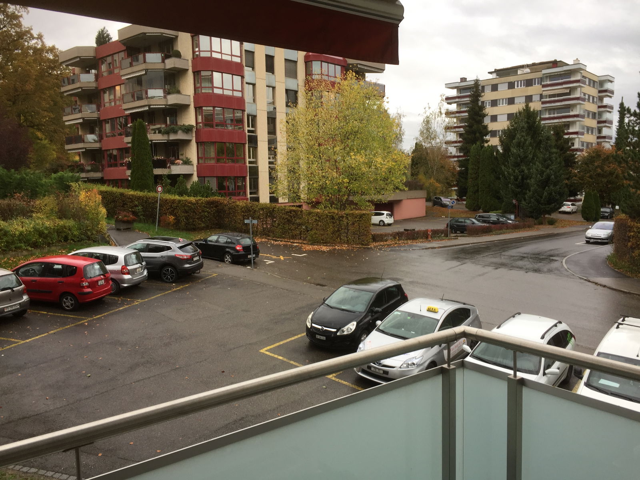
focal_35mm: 29
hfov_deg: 61.7
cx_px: 320
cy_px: 240
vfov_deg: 48.2
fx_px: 536
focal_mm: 4.15
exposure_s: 1/117
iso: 32
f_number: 2.2
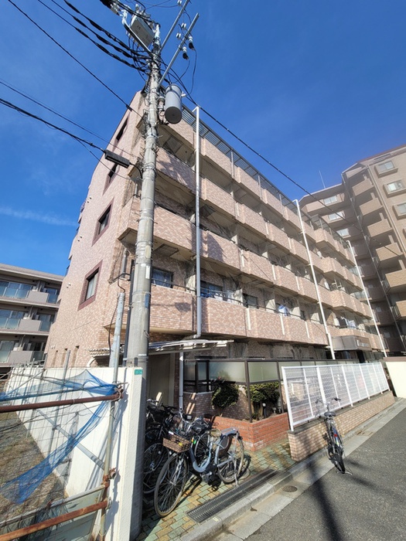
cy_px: 270
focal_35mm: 13
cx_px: 203
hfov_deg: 89.9
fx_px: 203
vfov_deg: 106.2
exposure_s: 1/1593
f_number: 2.2
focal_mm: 2.2
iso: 64
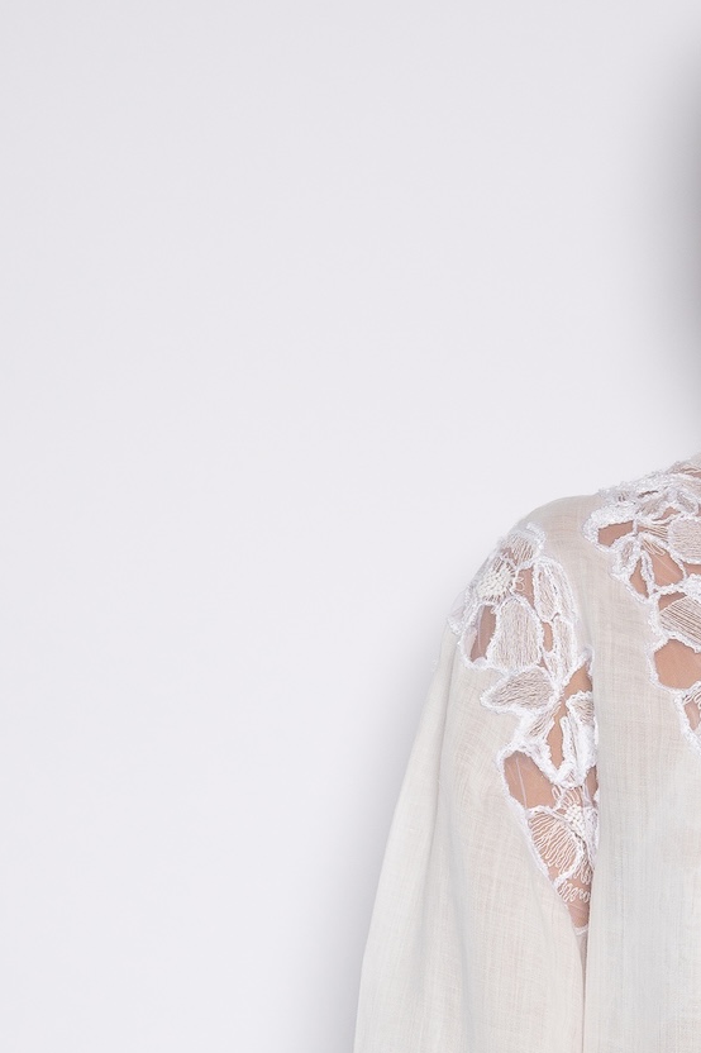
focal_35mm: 130
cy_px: 1128
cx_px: 802
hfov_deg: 10.4
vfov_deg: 15.4
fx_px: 3800
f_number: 5
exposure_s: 1/160
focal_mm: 48
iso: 200
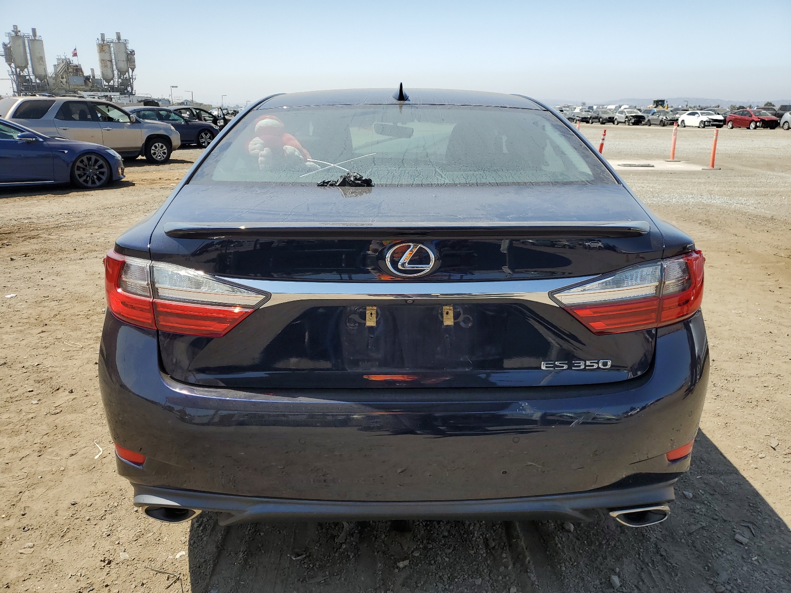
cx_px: 396
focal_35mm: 26
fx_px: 594
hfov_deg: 67.3
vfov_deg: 53.1
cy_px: 296
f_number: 1.5
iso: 50
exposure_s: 1/2500
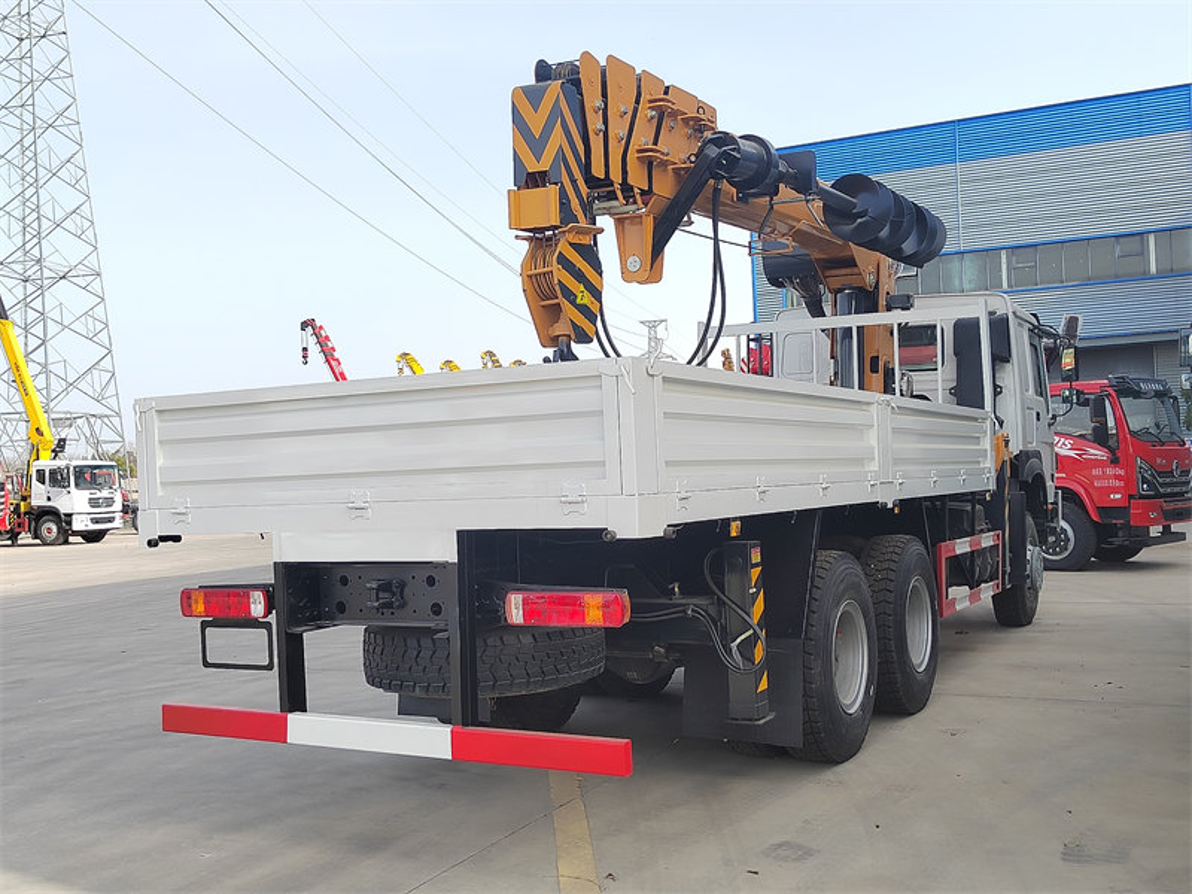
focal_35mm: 36
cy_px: 447
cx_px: 596
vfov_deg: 39.7
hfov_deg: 51.4
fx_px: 1240
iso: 100
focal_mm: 5.52
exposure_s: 1/297
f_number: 1.9
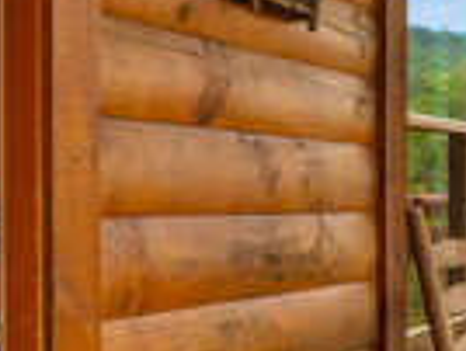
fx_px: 1187
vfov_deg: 16.8
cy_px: 115
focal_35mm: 88
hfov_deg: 22.2
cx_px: 282
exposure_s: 1/320
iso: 320
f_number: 7.1
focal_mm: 16
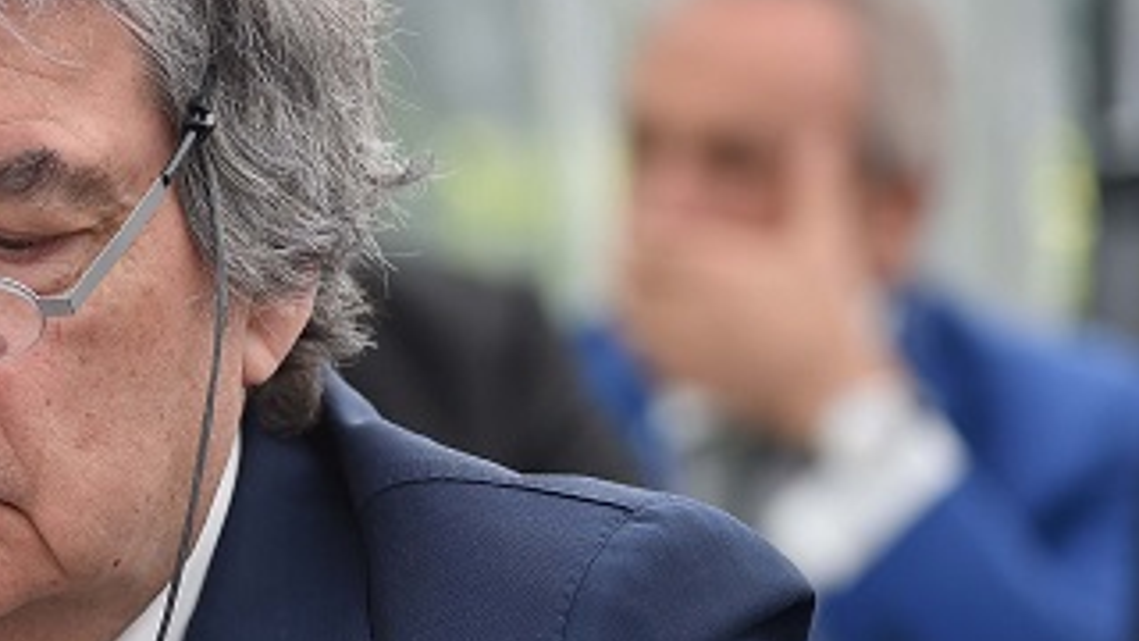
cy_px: 527
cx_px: -164
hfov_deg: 7.8
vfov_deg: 4.4
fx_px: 8305
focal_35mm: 275
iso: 50
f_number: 4.5
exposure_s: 1/250
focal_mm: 105
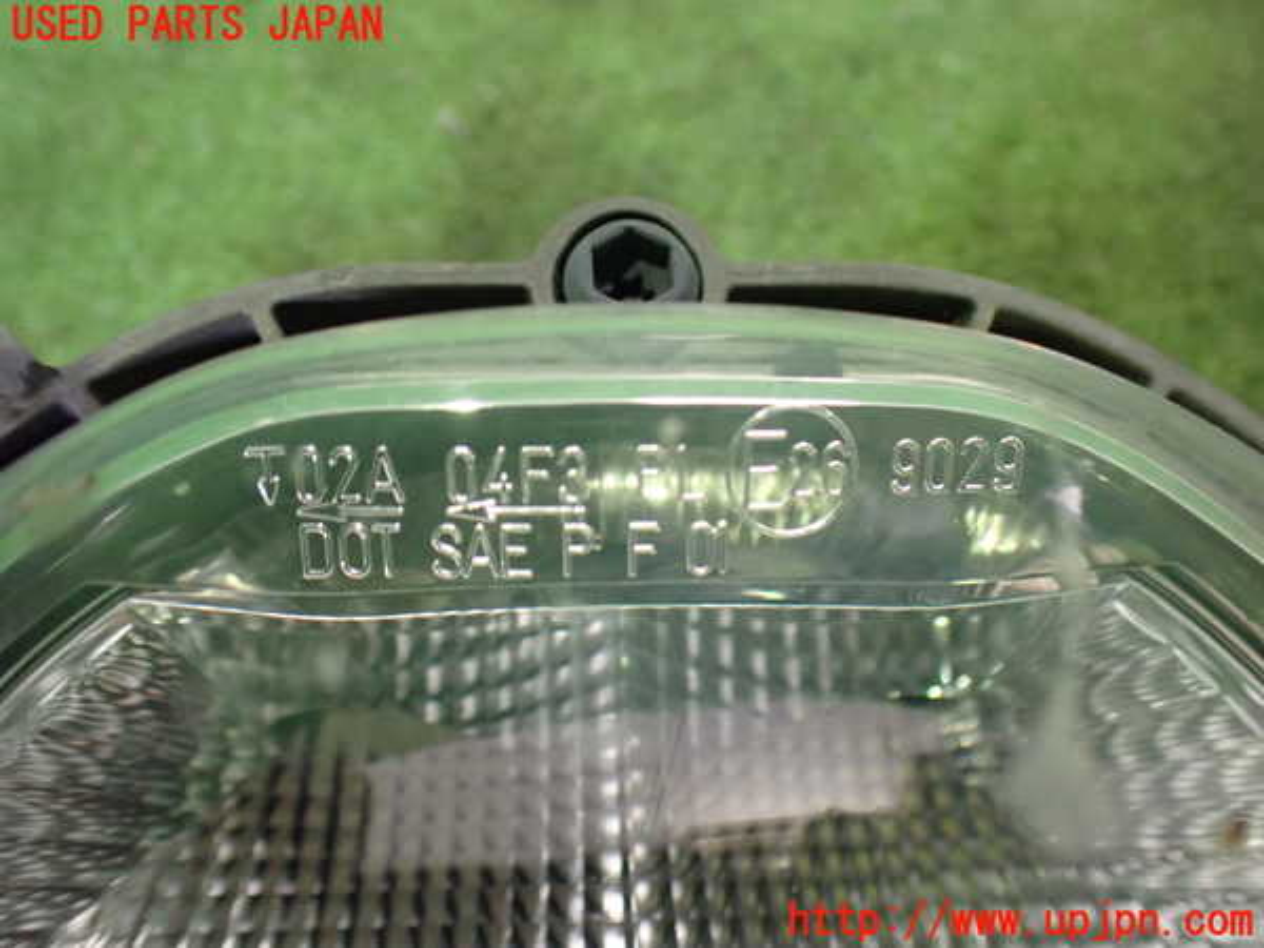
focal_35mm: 30
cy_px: 474
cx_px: 632
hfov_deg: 60.0
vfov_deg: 46.8
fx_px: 1095
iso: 1000
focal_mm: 5.4
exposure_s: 1/30
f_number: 2.3
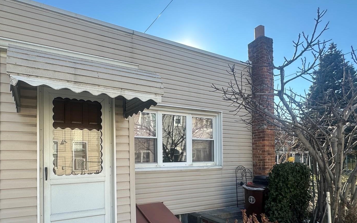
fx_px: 214
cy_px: 157
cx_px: 134
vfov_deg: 53.4
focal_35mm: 22
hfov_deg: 78.3
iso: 40
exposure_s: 1/629
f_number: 2.2
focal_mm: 2.22
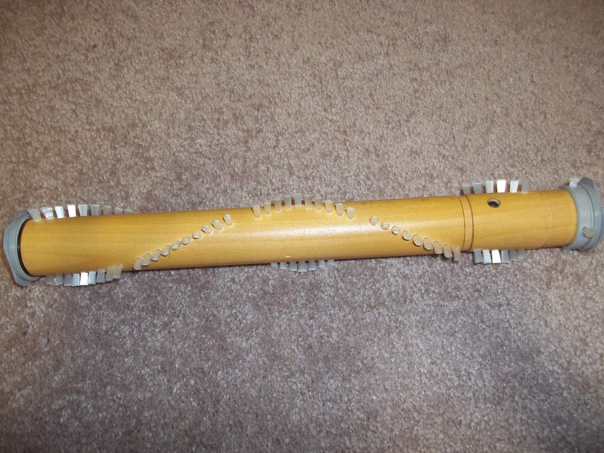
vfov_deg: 44.2
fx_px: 558
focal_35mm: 32
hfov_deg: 56.8
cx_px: 302
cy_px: 226
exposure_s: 1/30
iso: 80
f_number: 2.9
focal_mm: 5.7
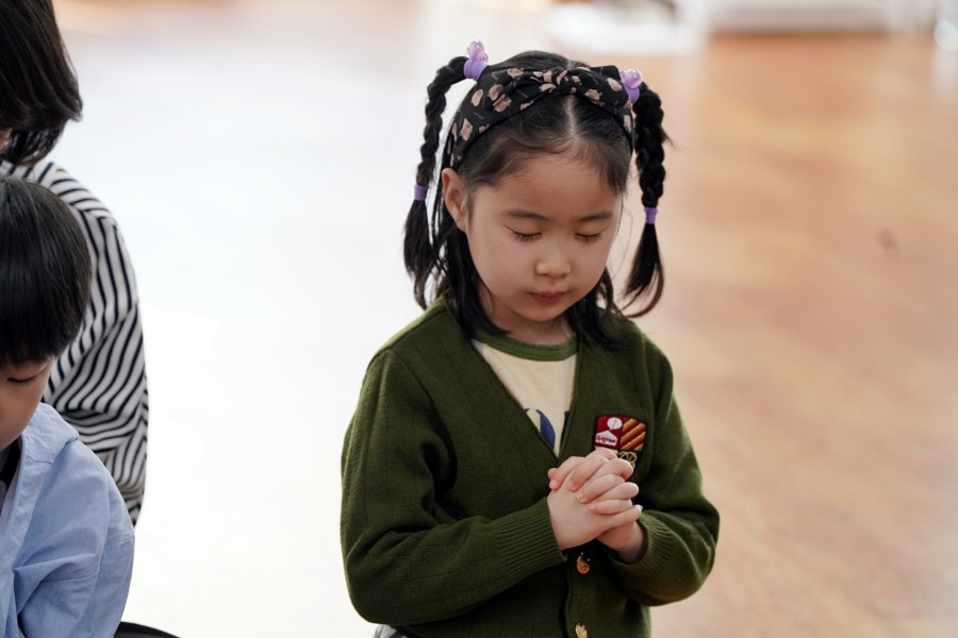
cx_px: 479
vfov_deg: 7.0
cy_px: 319
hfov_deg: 10.4
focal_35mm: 197
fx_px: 5242
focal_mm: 197
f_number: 4
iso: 2000
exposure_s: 1/200
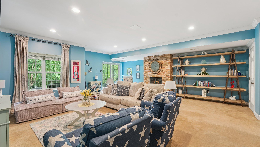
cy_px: 77
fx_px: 103
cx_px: 132
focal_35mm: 15
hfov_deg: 103.0
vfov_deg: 70.5
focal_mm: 14
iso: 500
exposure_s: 1/4
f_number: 8
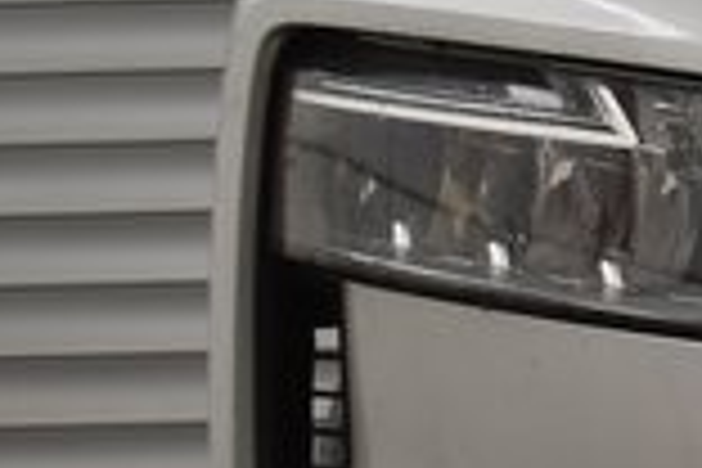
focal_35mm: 275
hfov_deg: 6.9
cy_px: 290
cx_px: 1935
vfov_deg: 5.0
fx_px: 5362
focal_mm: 28
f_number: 8
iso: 400
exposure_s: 1/80
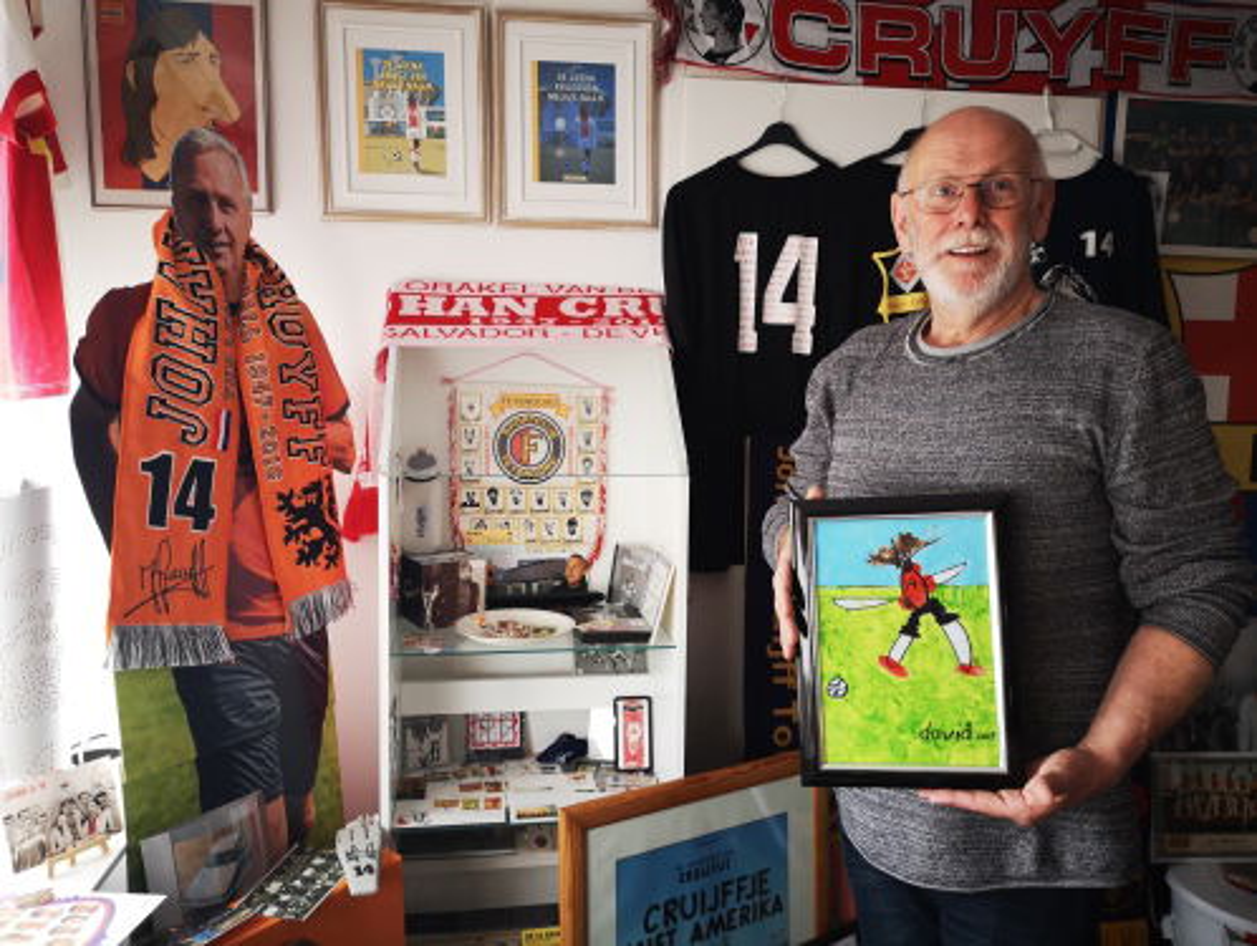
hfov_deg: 65.2
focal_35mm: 27
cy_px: 473
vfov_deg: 51.5
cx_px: 628
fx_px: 982
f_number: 1.8
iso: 160
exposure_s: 1/50
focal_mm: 3.95
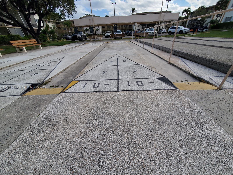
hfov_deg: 106.2
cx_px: 116
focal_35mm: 13
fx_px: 88
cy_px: 88
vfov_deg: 89.9
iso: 50
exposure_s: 1/902
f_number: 2.2
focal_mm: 1.8
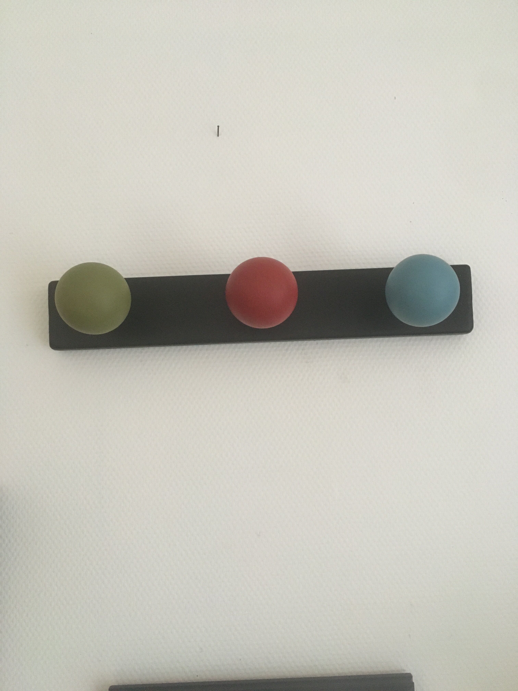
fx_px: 579
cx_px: 259
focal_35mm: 29
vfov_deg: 61.7
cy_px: 346
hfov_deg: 48.2
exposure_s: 1/25
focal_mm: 4.15
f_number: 2.2
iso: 200
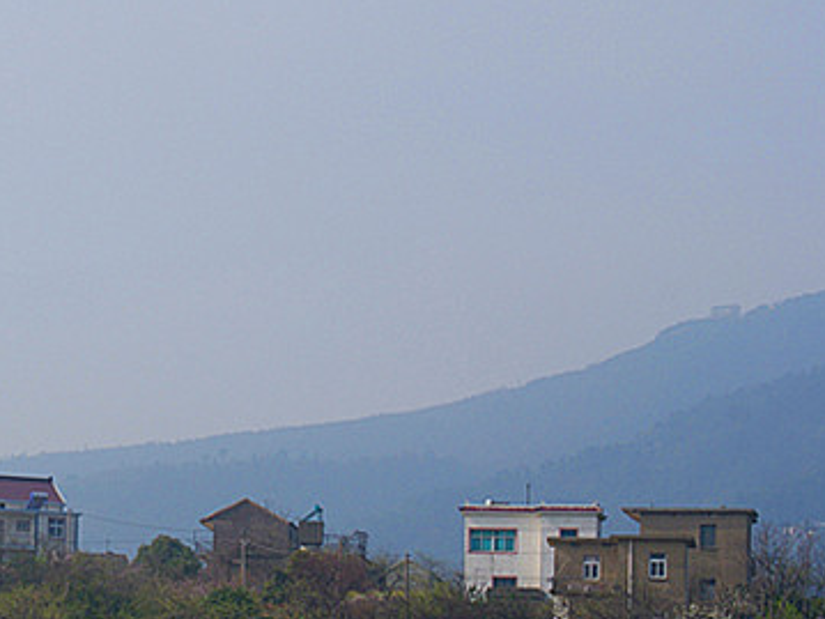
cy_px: 372
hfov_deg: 10.4
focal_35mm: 188
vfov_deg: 7.9
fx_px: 4479
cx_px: -67
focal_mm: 60
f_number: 13
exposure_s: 1/160
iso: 100
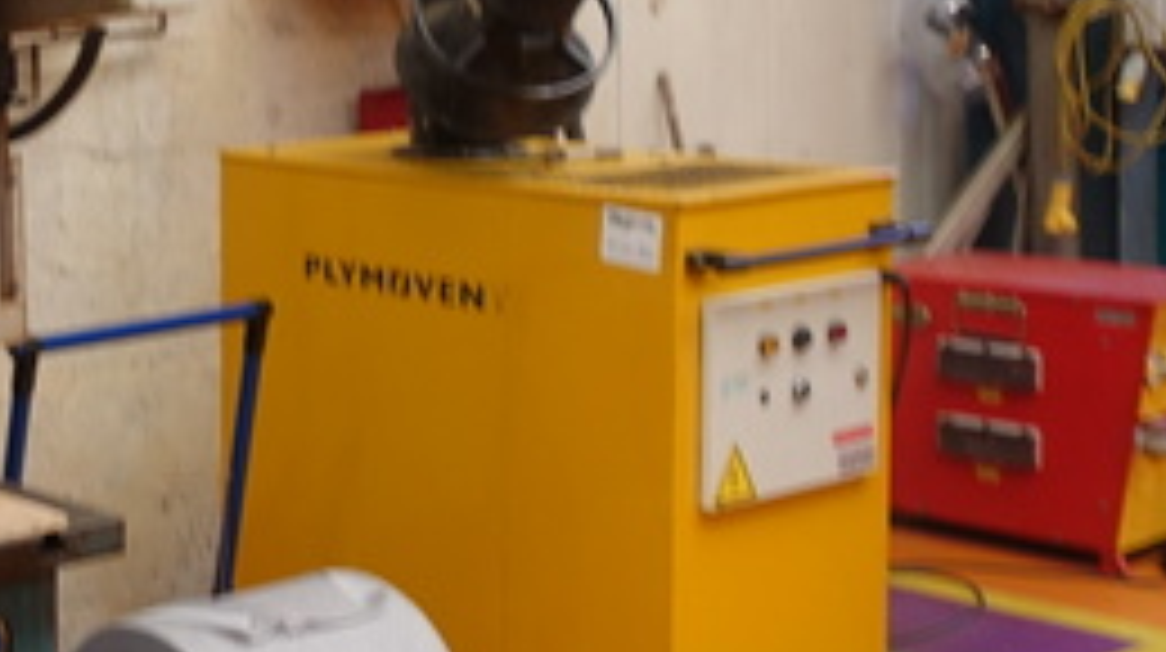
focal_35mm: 70
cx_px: -270
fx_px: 2162
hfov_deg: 26.5
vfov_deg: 16.9
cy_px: 67
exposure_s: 1/30
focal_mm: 8.8
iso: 125
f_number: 2.5
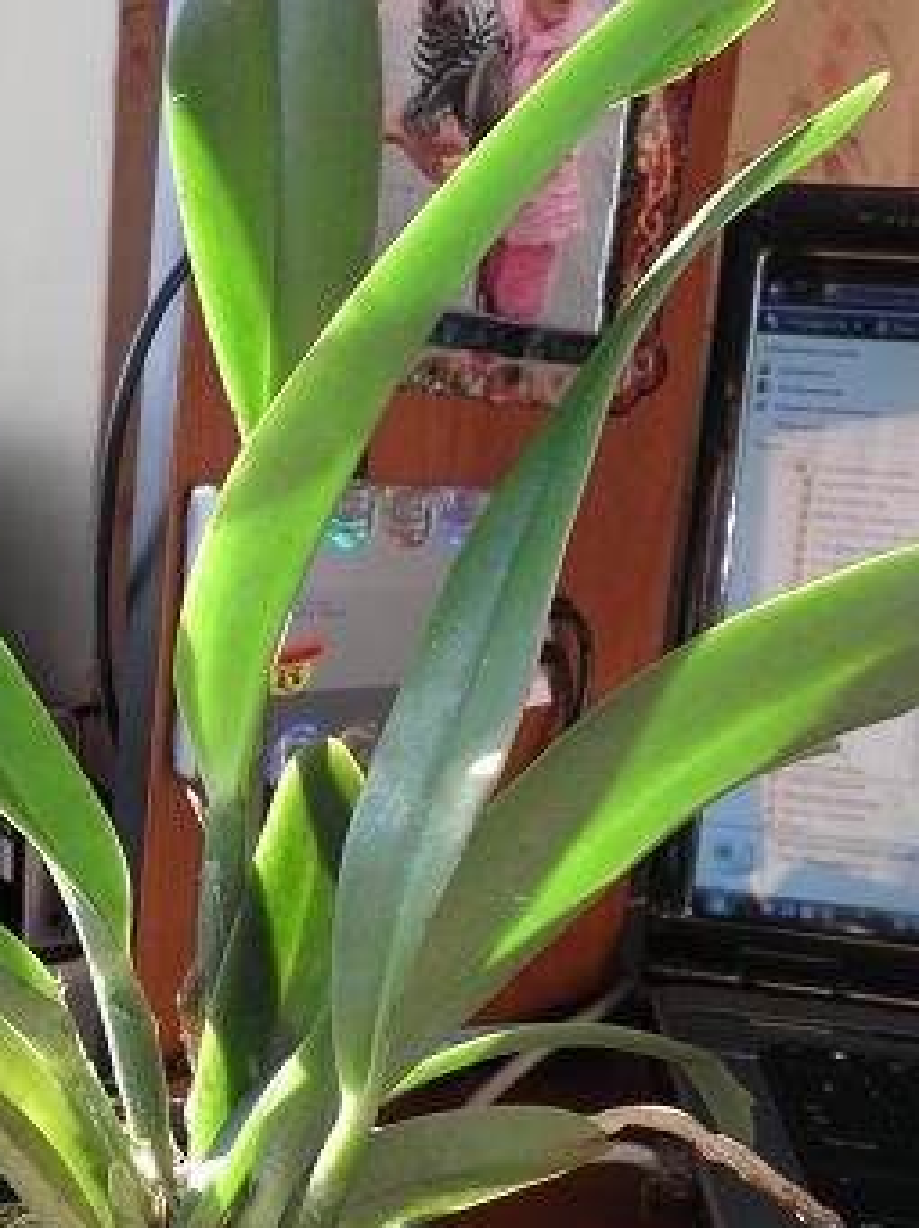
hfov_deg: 33.2
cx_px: 171
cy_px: 666
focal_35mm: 42
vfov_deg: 44.8
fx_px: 1490
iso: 64
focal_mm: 4.3
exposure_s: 1/40
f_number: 3.3
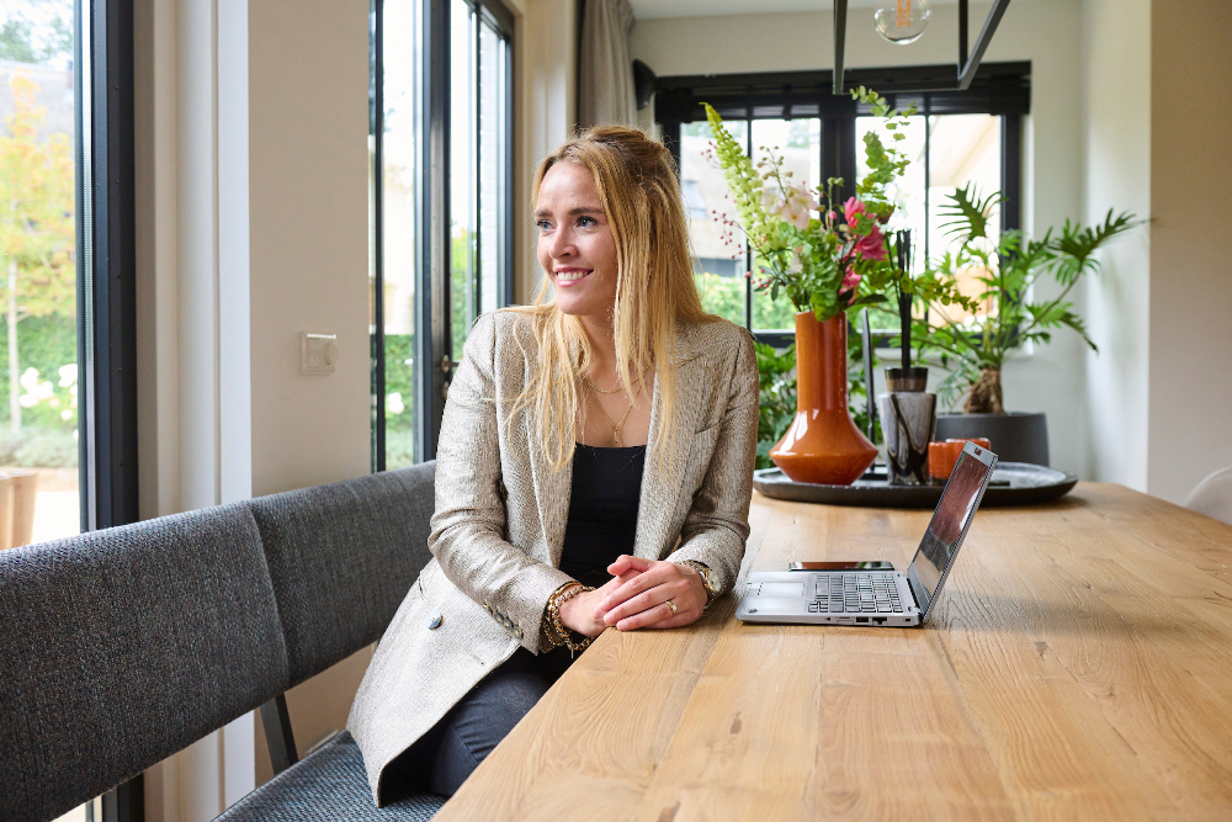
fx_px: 1198
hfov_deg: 54.4
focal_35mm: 35
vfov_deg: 37.9
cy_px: 411
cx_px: 616
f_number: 4.5
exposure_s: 1/80
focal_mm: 35
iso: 2500
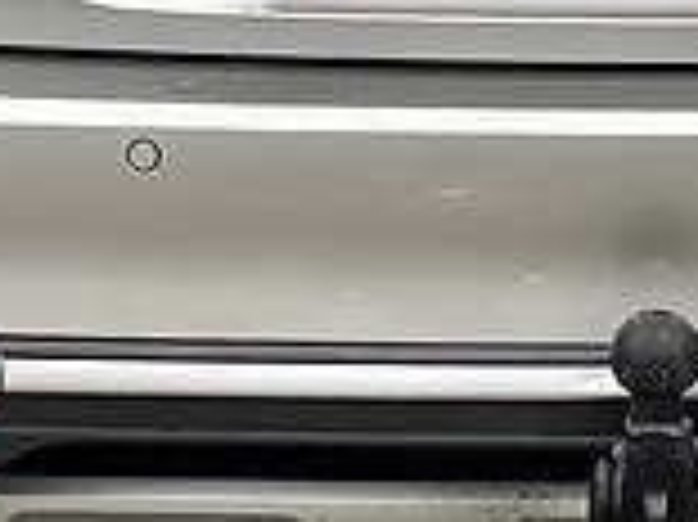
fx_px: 5400
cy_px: -270
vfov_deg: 5.5
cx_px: 657
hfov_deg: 7.4
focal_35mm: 268
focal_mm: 6
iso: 32
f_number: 2
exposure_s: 1/122
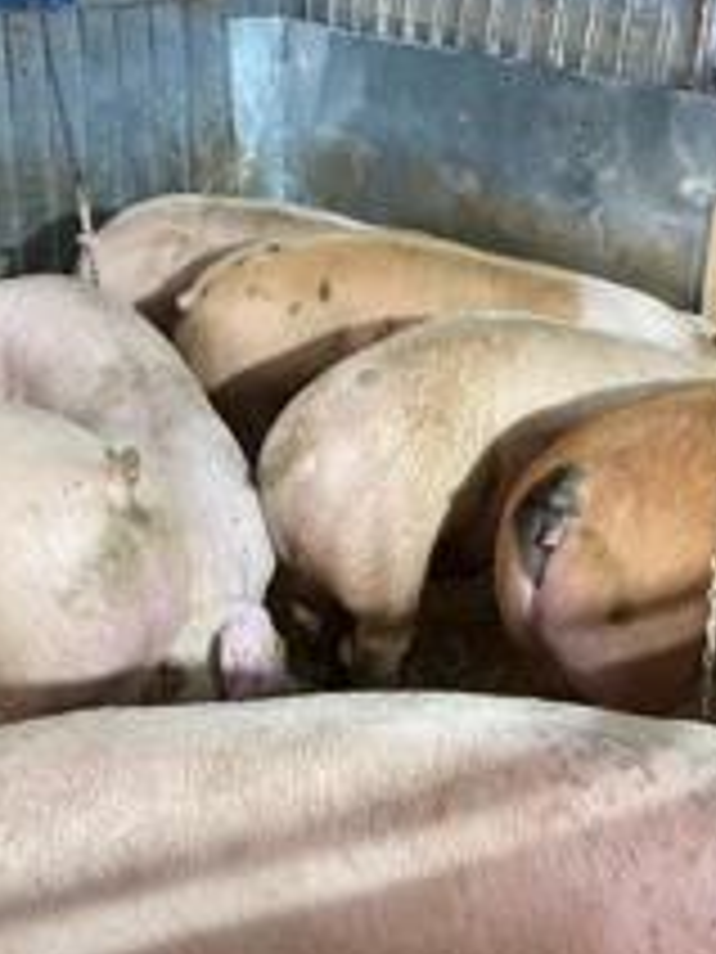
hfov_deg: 29.6
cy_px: 446
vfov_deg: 38.9
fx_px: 1351
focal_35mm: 49
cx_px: 414
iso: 250
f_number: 1.8
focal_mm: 4.25
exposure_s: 1/50
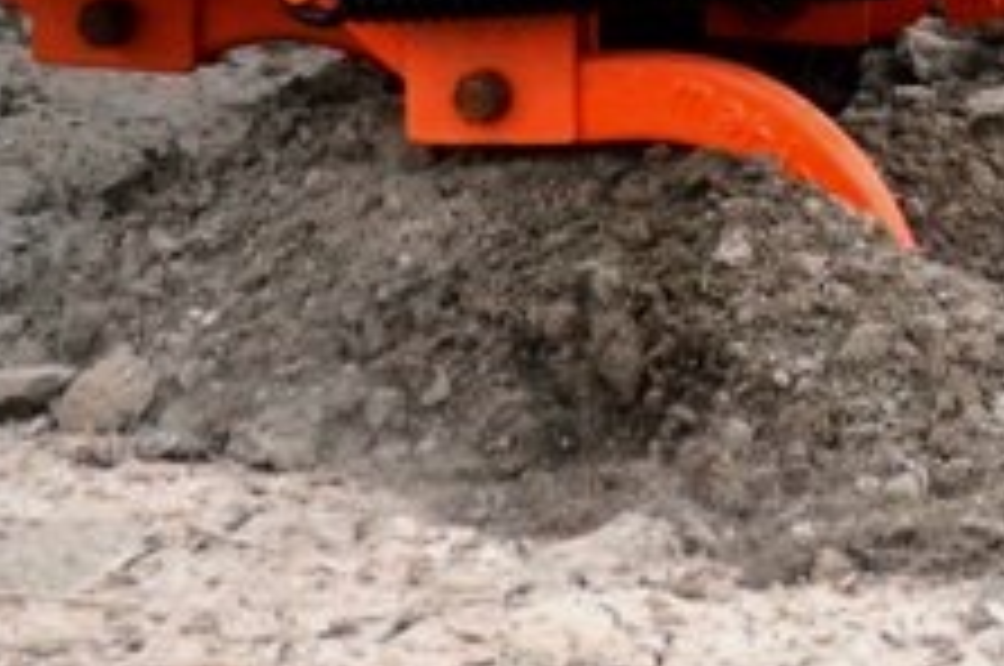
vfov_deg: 2.3
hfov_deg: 3.5
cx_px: 959
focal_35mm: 592
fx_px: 16486
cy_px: -772
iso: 200
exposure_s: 1/800
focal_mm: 86
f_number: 4.2
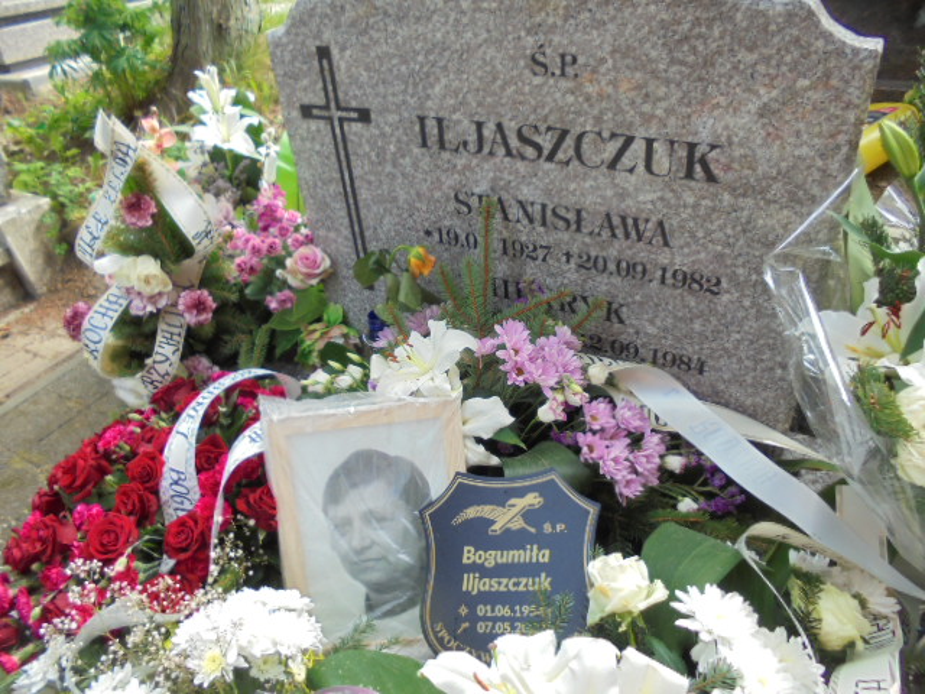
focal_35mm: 26
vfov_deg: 53.1
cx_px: 462
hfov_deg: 67.3
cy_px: 347
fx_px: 695
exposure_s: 1/100
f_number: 3.5
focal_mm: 4.6
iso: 100
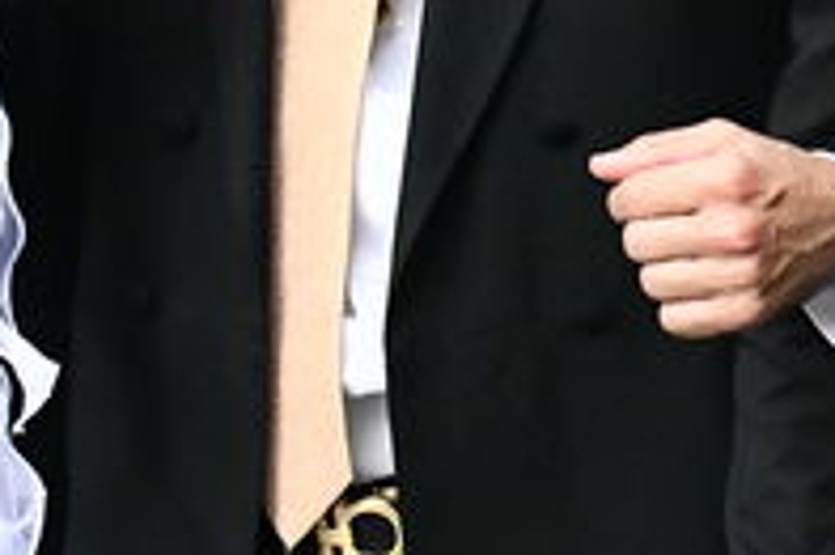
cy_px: 2
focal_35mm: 199
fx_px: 4612
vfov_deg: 6.9
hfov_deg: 10.0
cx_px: 1216
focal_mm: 28
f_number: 5
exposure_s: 1/250
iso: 3200
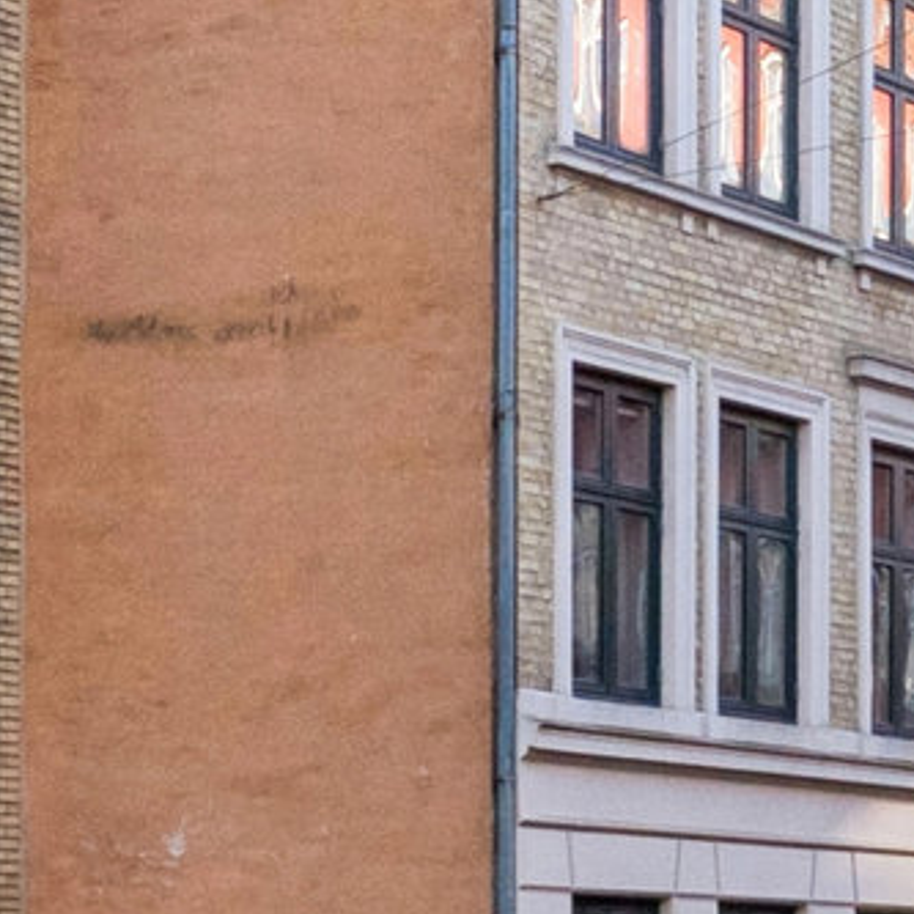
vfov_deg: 13.0
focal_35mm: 134
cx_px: 593
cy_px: 392
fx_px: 4009
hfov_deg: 13.0
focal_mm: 11.7
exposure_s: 1/400
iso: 400
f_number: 7.1
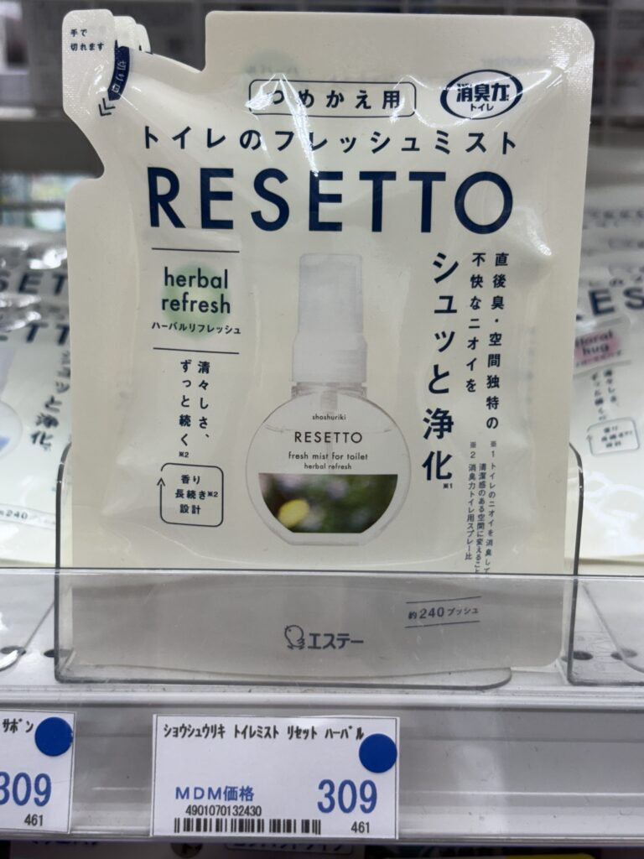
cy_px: 430
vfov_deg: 36.8
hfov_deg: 28.0
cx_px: 322
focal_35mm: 52
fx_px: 1290
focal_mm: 5.96
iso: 25
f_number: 1.6
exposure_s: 1/100
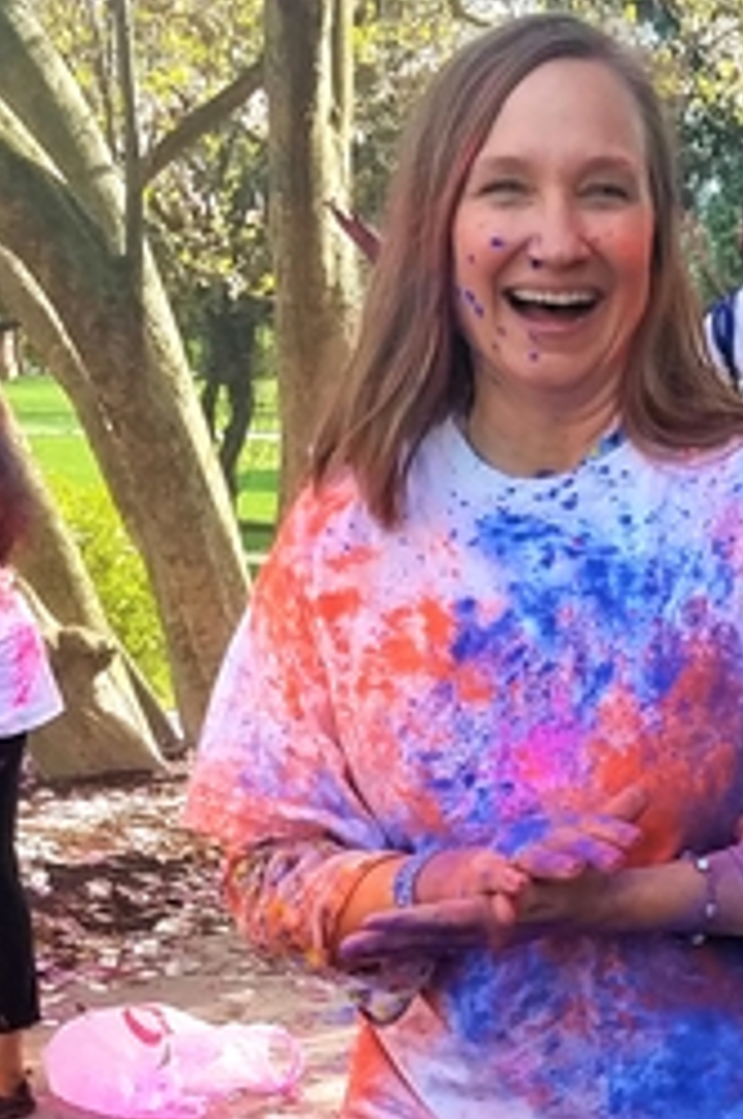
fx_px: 1614
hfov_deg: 25.7
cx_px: 528
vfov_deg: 36.5
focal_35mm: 52
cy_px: 940
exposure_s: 1/324
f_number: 1.7
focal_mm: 4.2
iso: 40
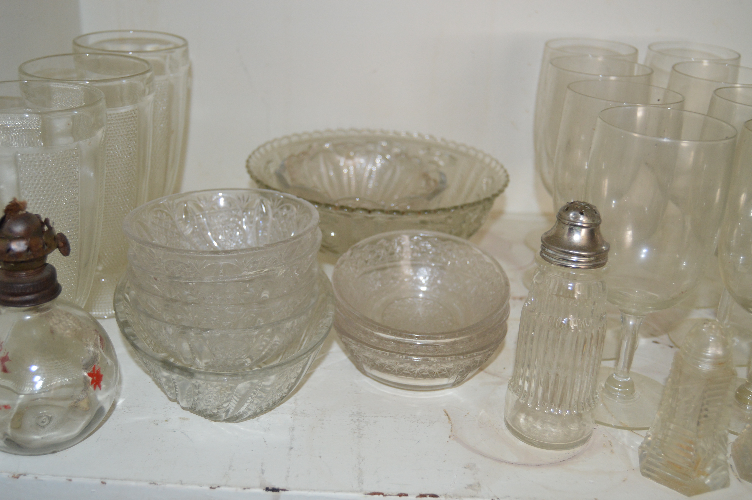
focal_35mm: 39
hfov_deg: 49.6
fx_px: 814
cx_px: 376
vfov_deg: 34.1
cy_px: 250
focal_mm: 26
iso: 720
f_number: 4
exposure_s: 1/60
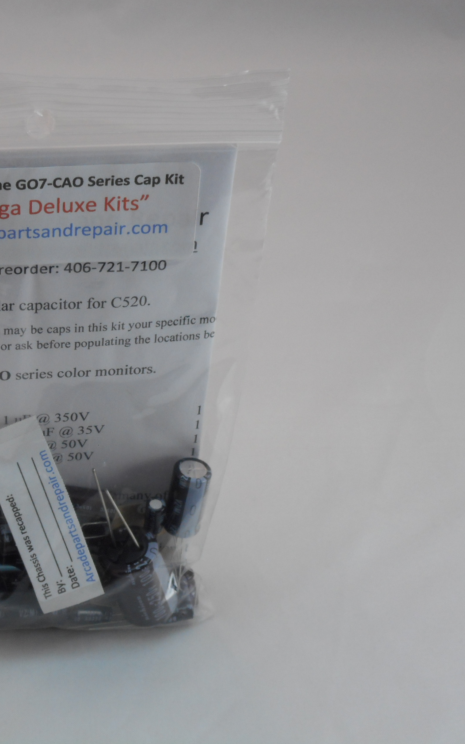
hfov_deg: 17.6
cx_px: 34
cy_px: 368
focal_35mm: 73
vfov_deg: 28.2
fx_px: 1480
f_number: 4.9
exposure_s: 1/30
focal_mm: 9.1
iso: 180
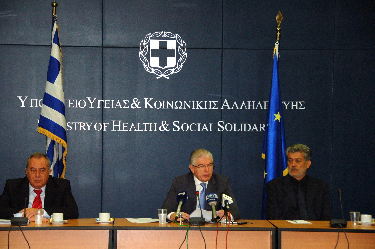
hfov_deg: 19.5
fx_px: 1093
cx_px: 188
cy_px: 124
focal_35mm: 105
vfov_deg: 13.0
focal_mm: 70
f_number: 5
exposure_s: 1/60
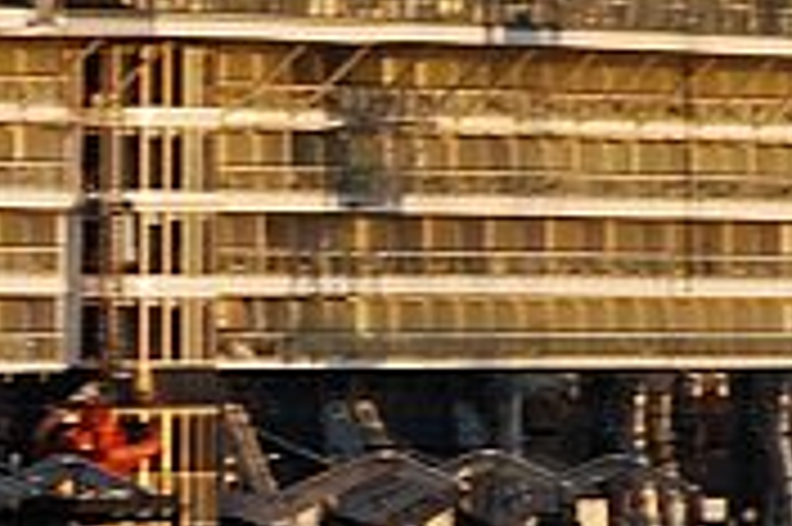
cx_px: -405
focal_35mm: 656
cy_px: 92
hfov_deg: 3.1
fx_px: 14416
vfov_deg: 2.1
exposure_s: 1/100
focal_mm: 75
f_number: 5.6
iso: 100
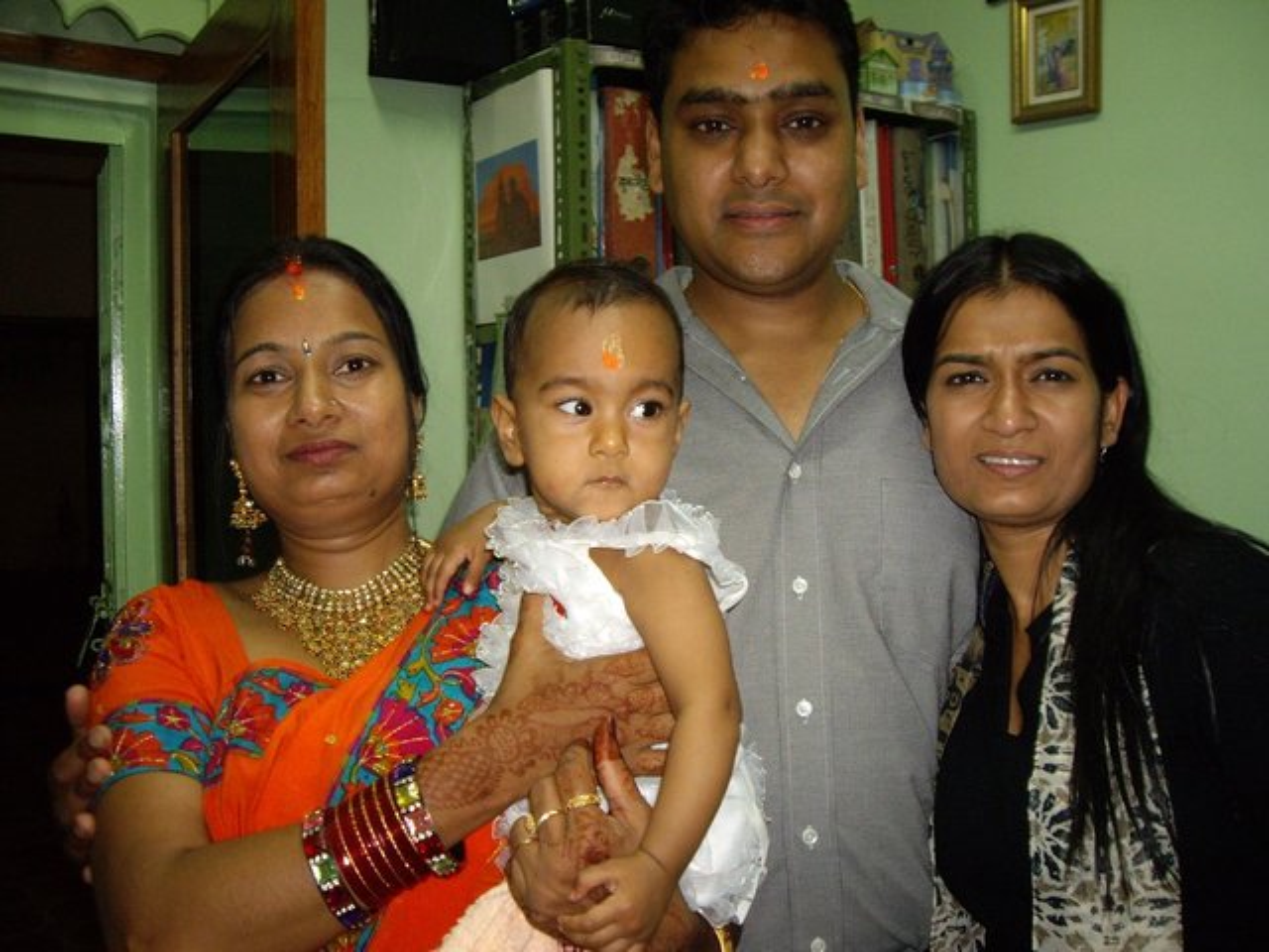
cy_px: 476
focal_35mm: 38
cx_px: 634
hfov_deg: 49.0
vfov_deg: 37.7
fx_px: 1393
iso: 200
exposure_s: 1/40
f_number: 2.7
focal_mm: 6.2
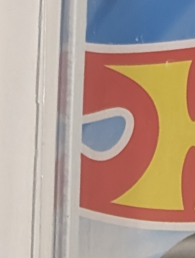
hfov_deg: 4.9
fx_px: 2246
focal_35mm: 300
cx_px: 418
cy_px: 557
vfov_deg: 6.4
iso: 331
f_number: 1.68
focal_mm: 6.9
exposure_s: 1/78.8
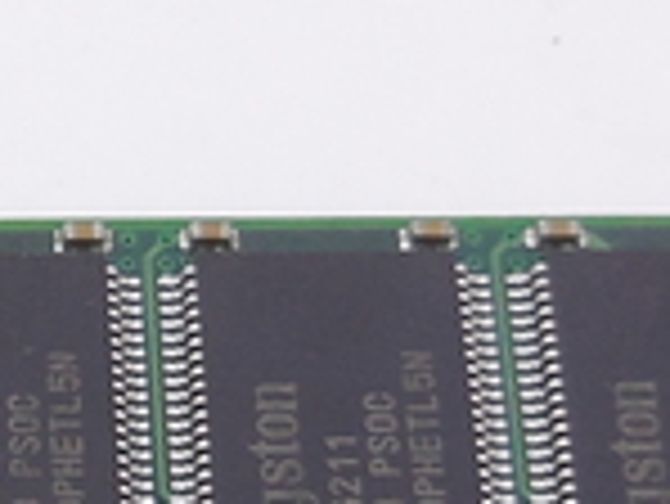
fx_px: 3332
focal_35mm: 172
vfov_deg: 8.6
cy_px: 558
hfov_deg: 11.0
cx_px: -369
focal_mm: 4.5
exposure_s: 1/80
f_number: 3.1
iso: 125
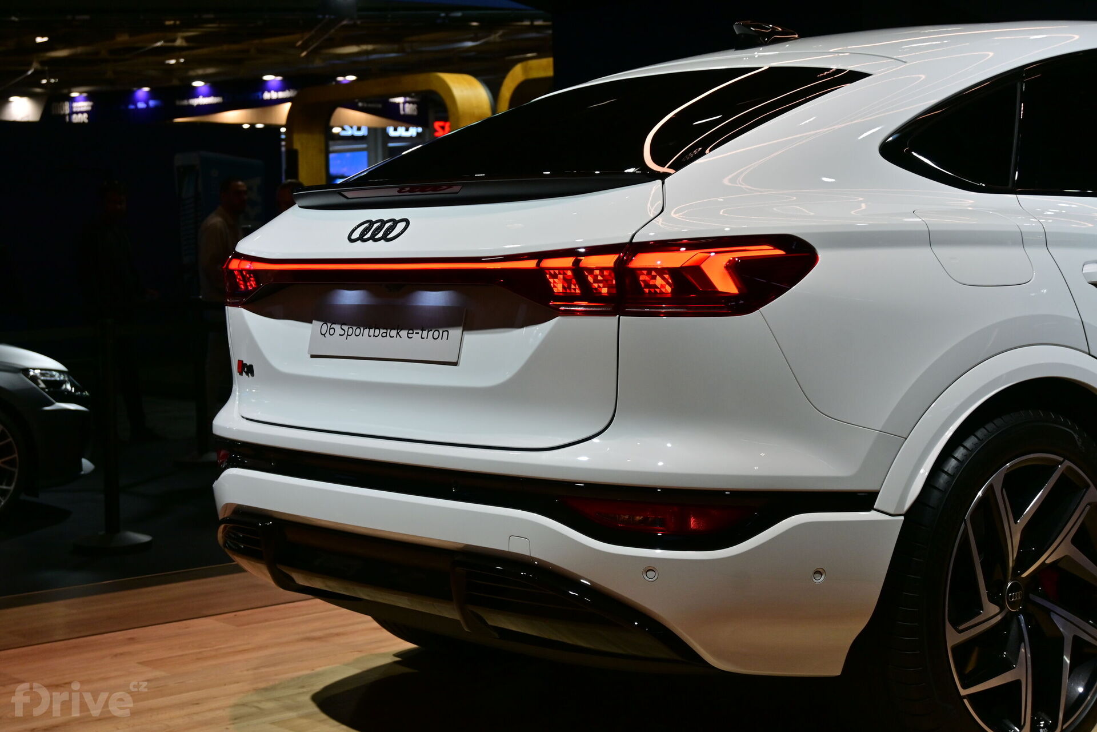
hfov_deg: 33.4
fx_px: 1828
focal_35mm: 60
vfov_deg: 22.6
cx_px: 548
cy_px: 366
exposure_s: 1/250
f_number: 5.6
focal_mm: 40
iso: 320
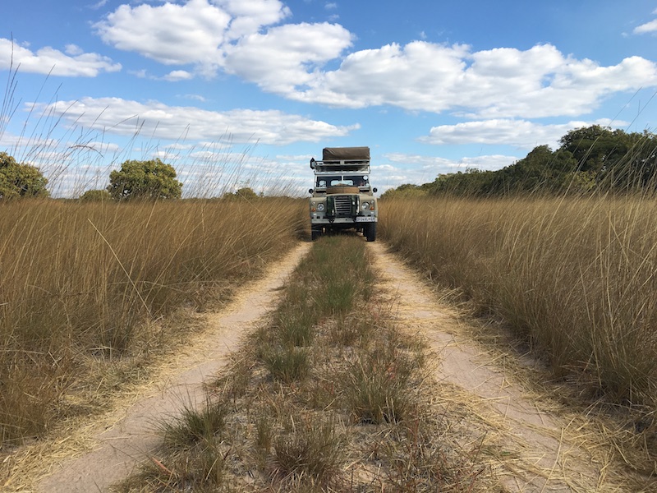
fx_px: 550
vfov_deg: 48.2
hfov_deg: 61.7
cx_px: 328
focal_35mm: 29
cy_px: 246
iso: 25
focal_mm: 4.15
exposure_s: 1/1304
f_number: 2.2
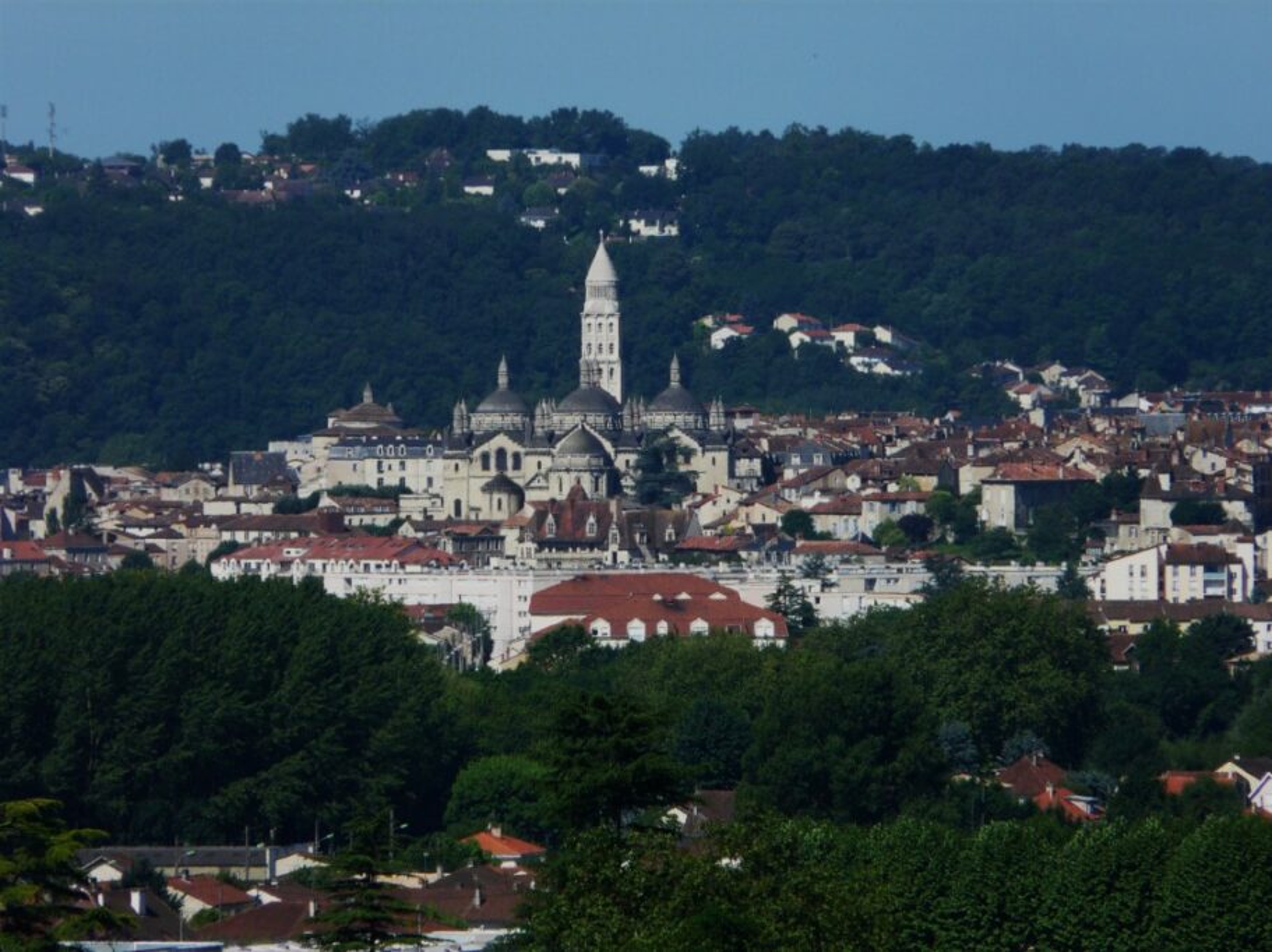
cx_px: 636
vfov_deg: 2.9
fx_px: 18508
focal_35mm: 504
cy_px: 476
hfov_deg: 3.9
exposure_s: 1/500
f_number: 6.3
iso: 100
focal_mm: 82.8
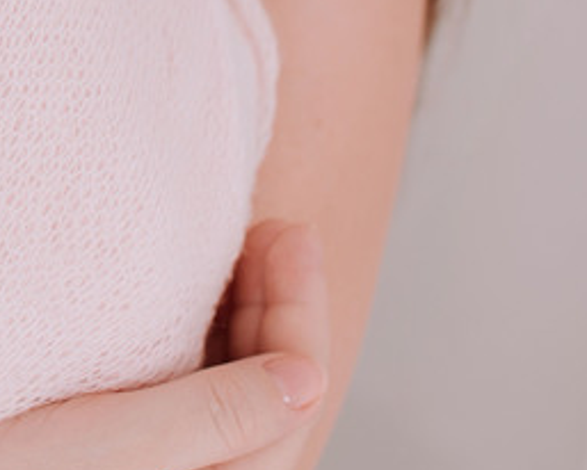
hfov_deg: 8.4
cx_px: -557
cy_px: -373
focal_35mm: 219
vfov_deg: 6.9
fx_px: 3808
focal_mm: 50
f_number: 3.2
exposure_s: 1/100
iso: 100
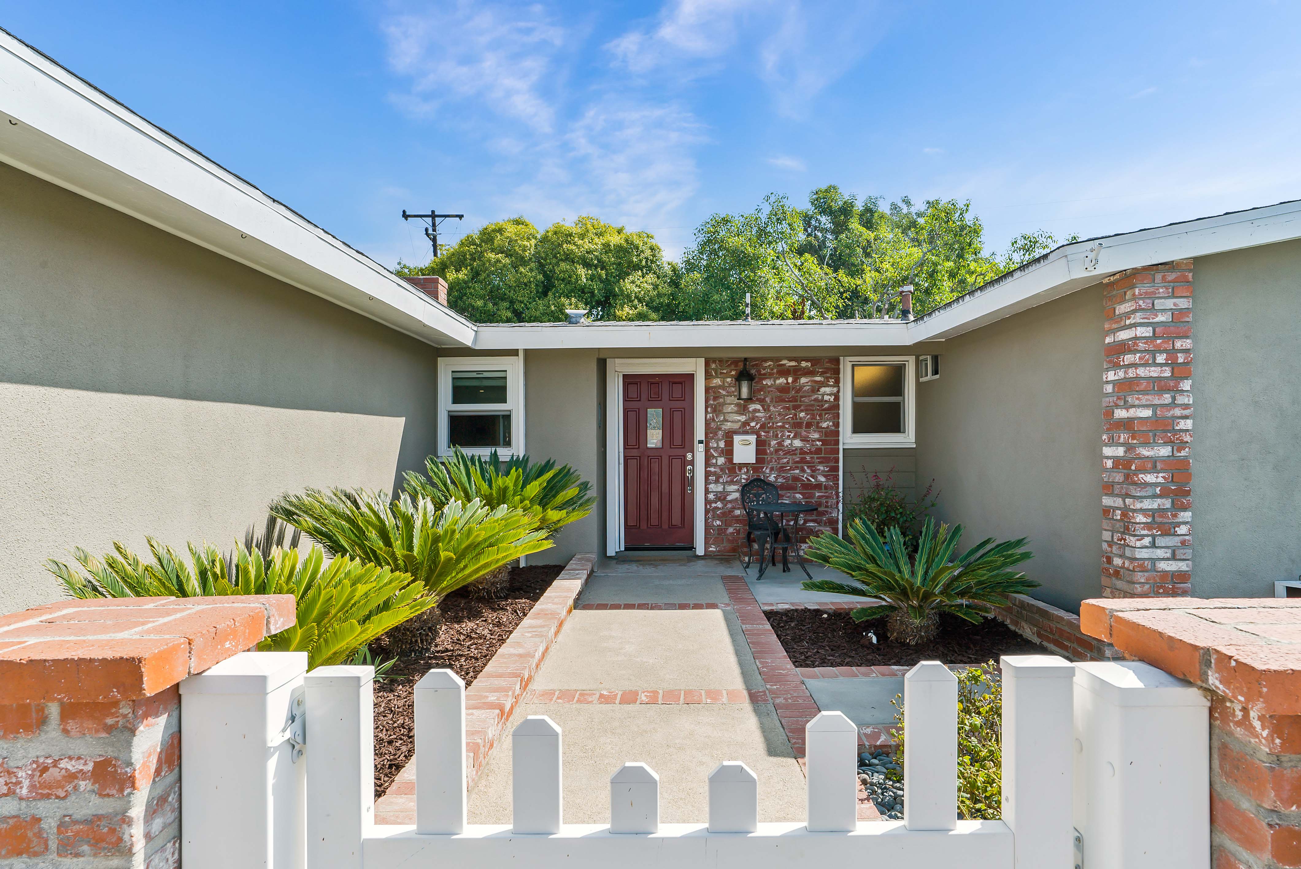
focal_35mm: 20
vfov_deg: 62.0
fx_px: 723
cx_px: 650
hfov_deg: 83.9
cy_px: 434
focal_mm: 20
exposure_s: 1/80
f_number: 13
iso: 100
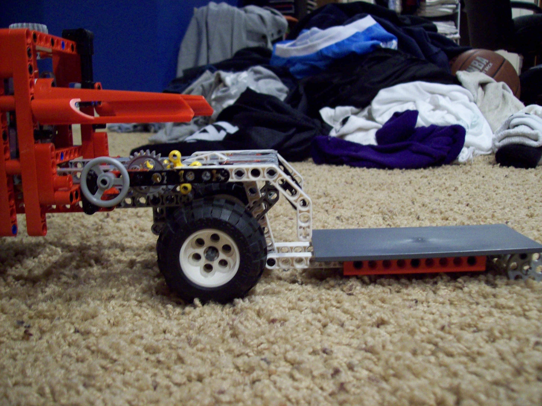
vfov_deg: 39.6
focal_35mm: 36
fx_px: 563
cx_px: 271
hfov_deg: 51.4
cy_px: 203
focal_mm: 6
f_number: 2.7
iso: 200
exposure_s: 1/8
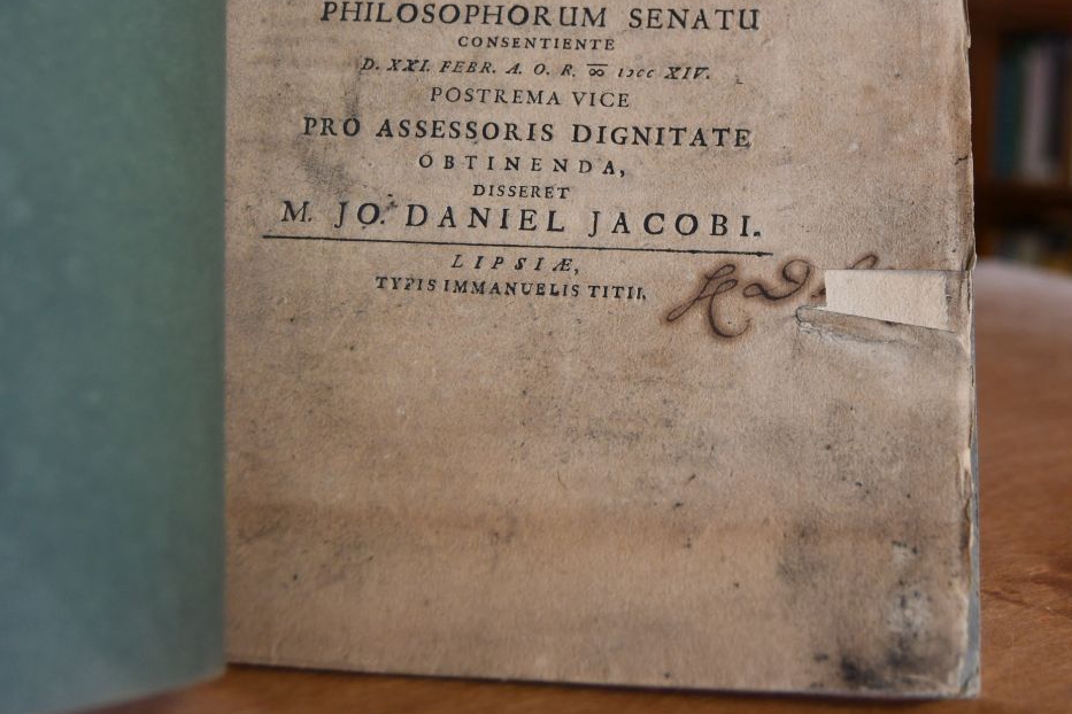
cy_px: 190
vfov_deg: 26.2
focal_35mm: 51
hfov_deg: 38.4
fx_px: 1519
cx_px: 732
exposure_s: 1/160
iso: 800
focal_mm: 23
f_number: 3.8
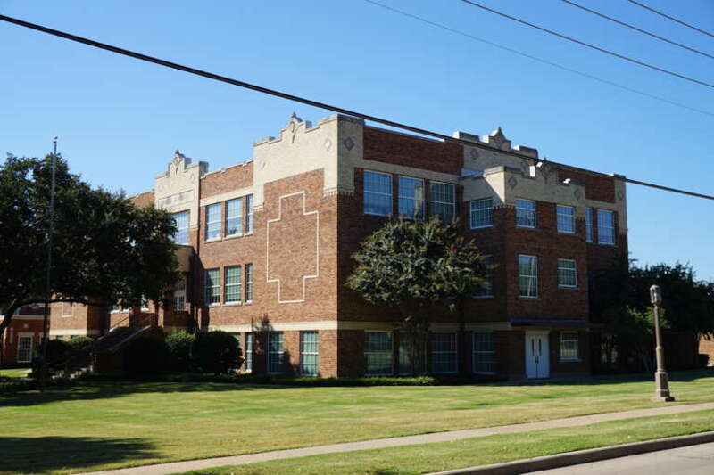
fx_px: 833
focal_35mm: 42
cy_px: 238
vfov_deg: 31.9
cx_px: 357
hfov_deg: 46.4
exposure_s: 1/125
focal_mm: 28
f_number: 11
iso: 100
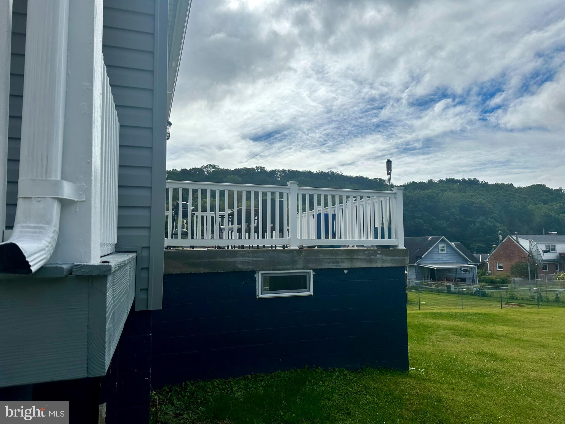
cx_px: 282
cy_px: 212
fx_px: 392
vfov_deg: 56.8
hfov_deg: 71.6
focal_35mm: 24
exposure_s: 1/15625
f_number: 1.78
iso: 80
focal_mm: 6.86
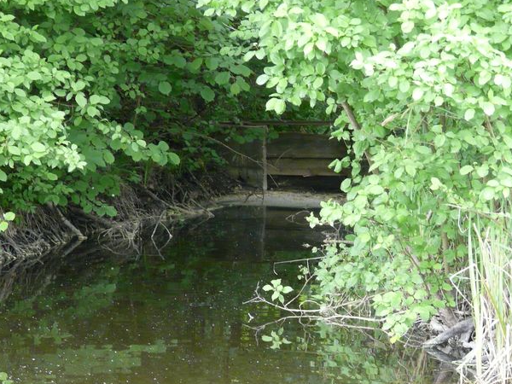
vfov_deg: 8.8
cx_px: 256
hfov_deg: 11.8
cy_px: 211
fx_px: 2485
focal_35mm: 168
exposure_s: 1/40
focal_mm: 20.6
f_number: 3.6
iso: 400
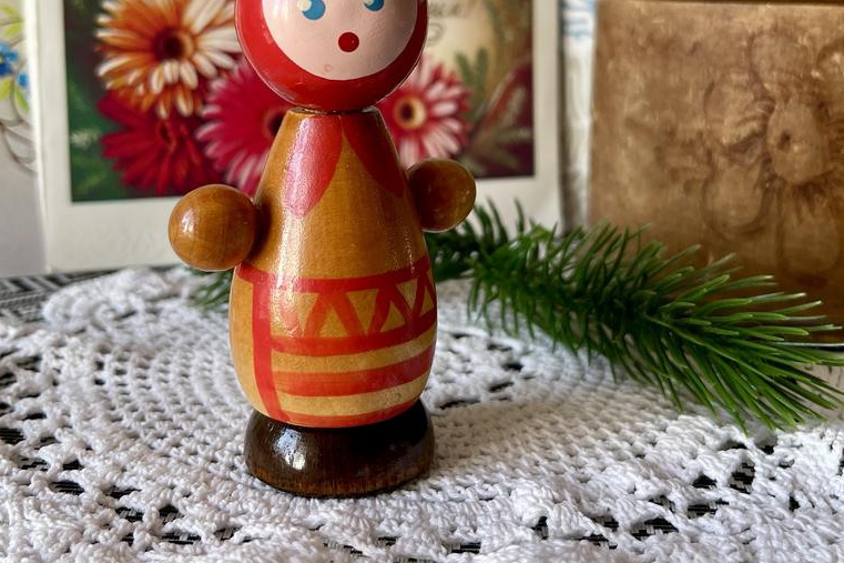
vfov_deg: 36.5
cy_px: 109
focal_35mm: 35
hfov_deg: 54.4
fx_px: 820
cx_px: 420
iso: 100
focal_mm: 5.1
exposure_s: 1/121
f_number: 1.6
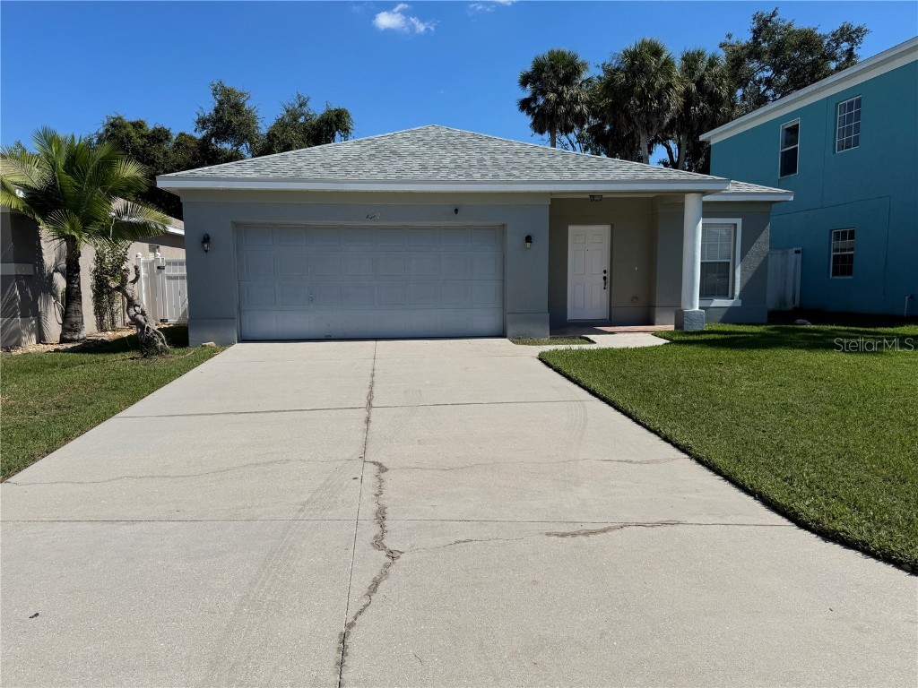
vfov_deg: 56.8
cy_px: 344
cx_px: 459
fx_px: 636
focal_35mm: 24
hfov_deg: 71.6
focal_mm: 6.76
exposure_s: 1/9009
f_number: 1.78
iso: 80
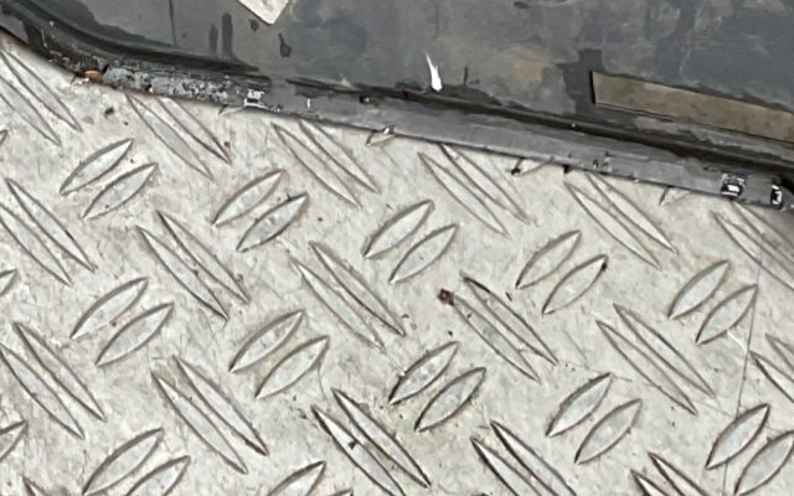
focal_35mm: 123
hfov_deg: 14.4
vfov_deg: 9.9
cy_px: -512
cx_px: -746
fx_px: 2662
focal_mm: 3
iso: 32
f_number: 1.8
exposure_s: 1/120
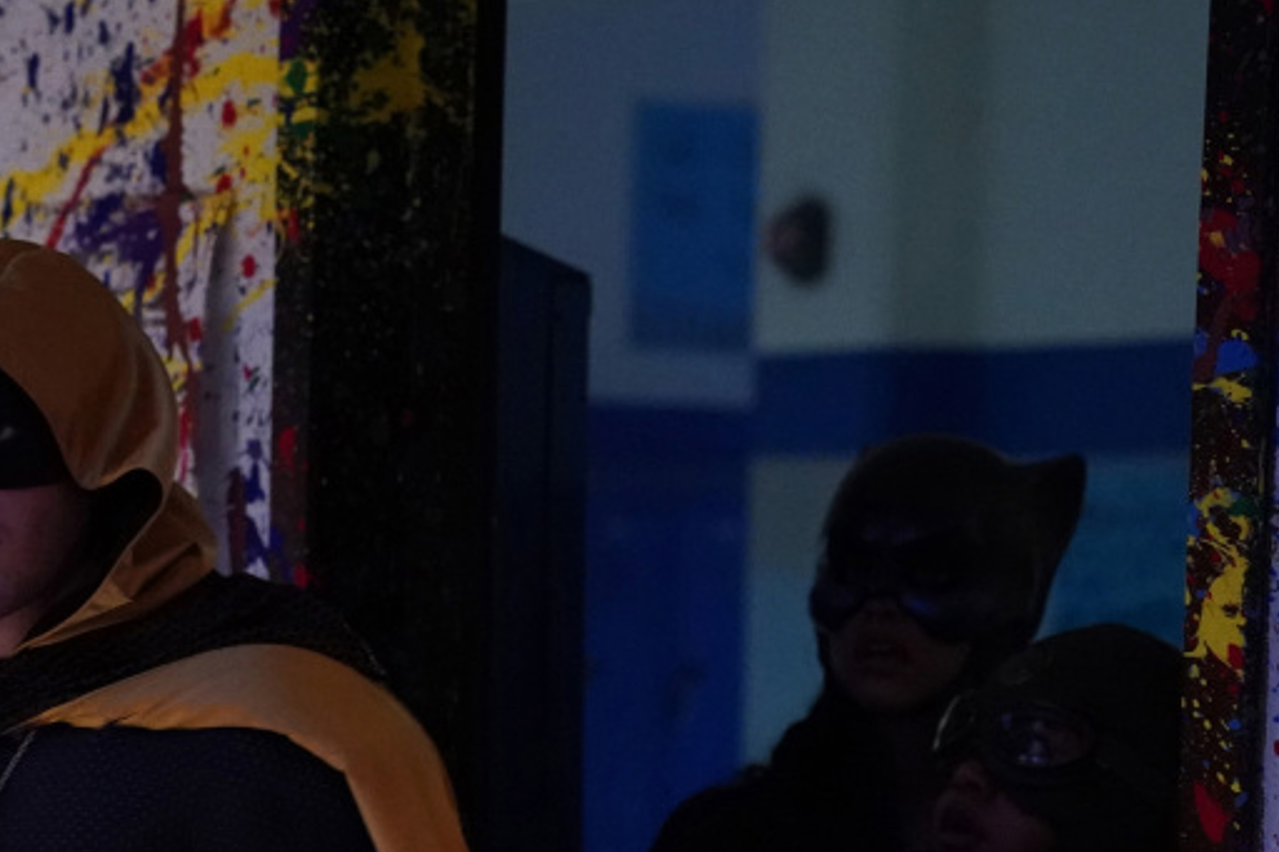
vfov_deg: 8.3
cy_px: 827
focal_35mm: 164
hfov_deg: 12.4
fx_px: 5824
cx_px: 137
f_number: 2.8
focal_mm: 70
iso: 8000
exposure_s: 1/160
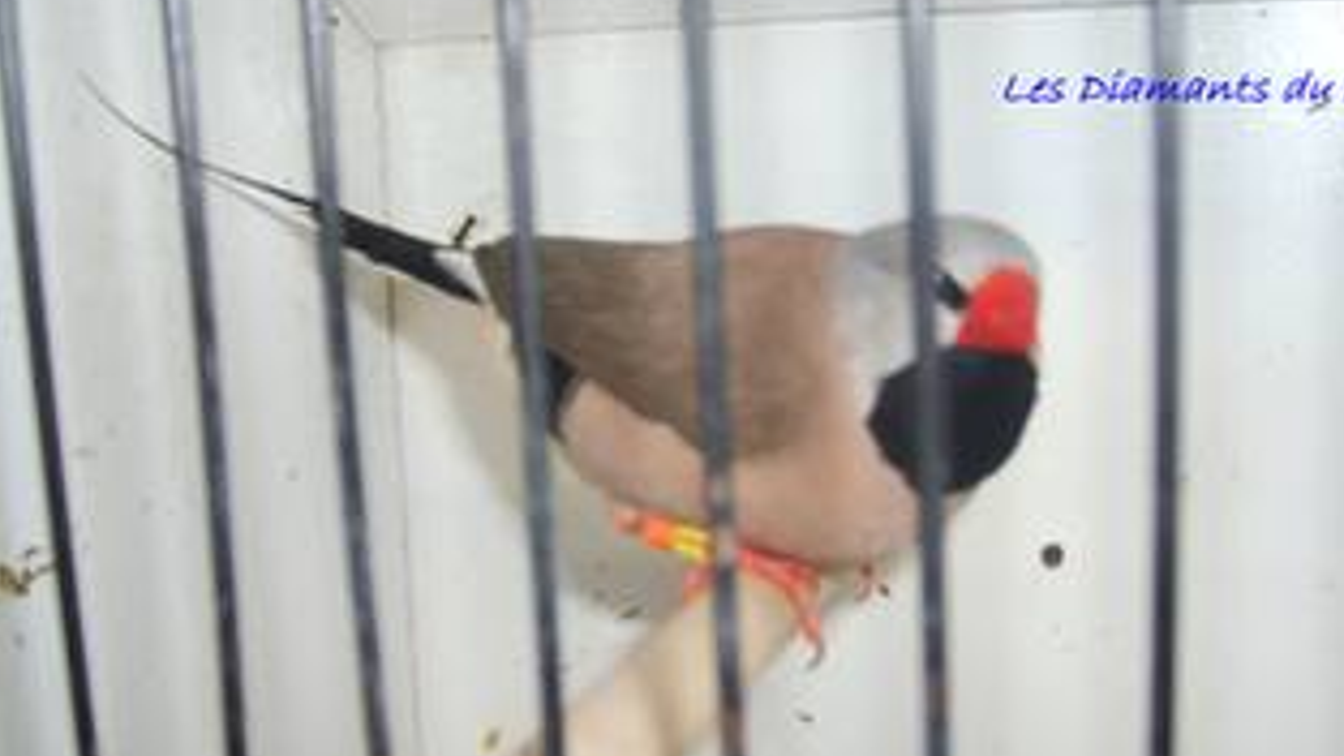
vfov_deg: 26.5
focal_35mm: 45
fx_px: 1604
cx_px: 721
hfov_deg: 45.4
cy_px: 387
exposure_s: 1/45
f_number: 2.8
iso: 100
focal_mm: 5.8
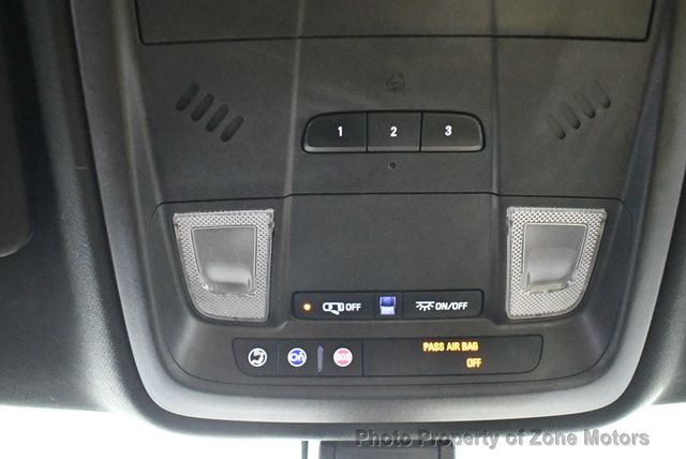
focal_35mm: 36
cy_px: 230
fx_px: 687
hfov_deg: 53.1
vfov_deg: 36.9
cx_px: 343
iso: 12800
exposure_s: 1/50
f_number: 3.5
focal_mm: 18
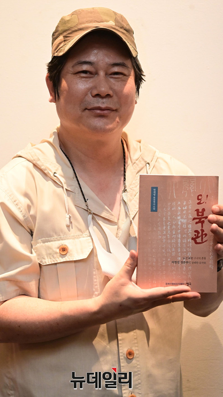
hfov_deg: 11.2
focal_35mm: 108
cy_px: 198
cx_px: 100
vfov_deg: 19.8
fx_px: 1136
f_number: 4.8
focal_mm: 102
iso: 6400
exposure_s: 1/250
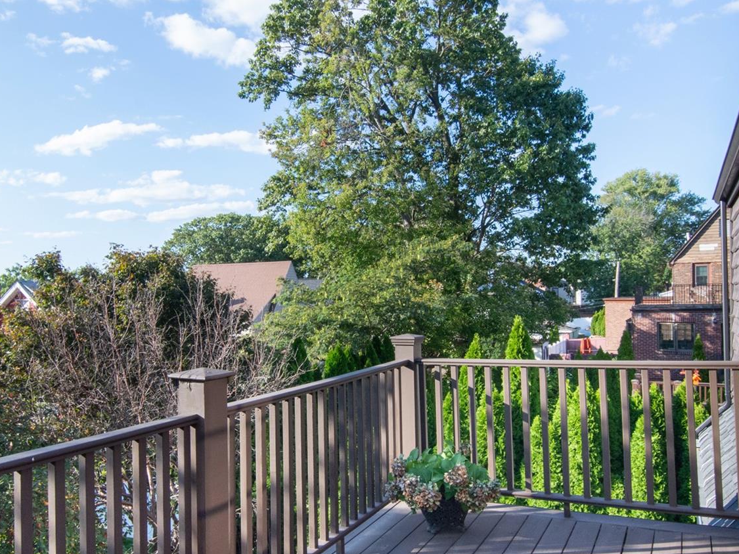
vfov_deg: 48.4
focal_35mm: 29
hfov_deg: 61.8
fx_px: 617
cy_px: 290
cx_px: 338
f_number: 14
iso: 640
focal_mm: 11
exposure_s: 1/160
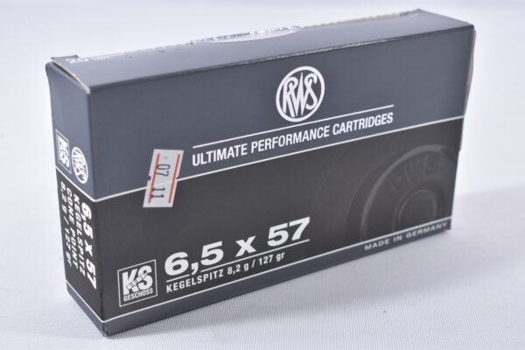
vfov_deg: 22.6
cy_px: 175
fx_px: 875
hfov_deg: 33.4
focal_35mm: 60
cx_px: 262
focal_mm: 40
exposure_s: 1/50
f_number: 5
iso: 640
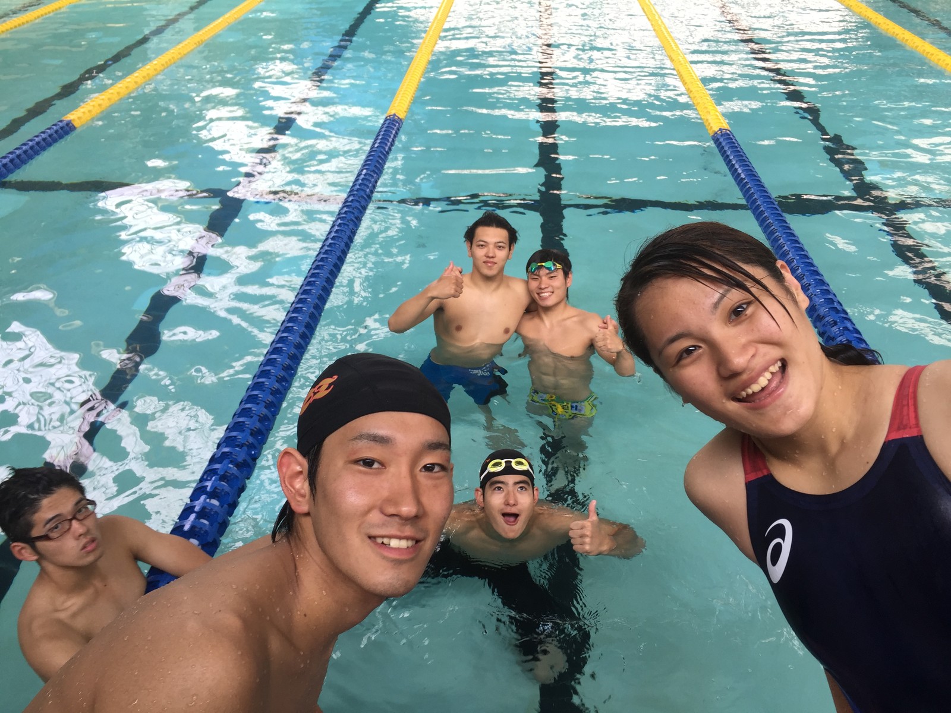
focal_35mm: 29
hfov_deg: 61.7
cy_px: 356
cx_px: 476
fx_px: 797
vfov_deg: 48.2
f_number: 2.2
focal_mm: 4.15
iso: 32
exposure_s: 1/60
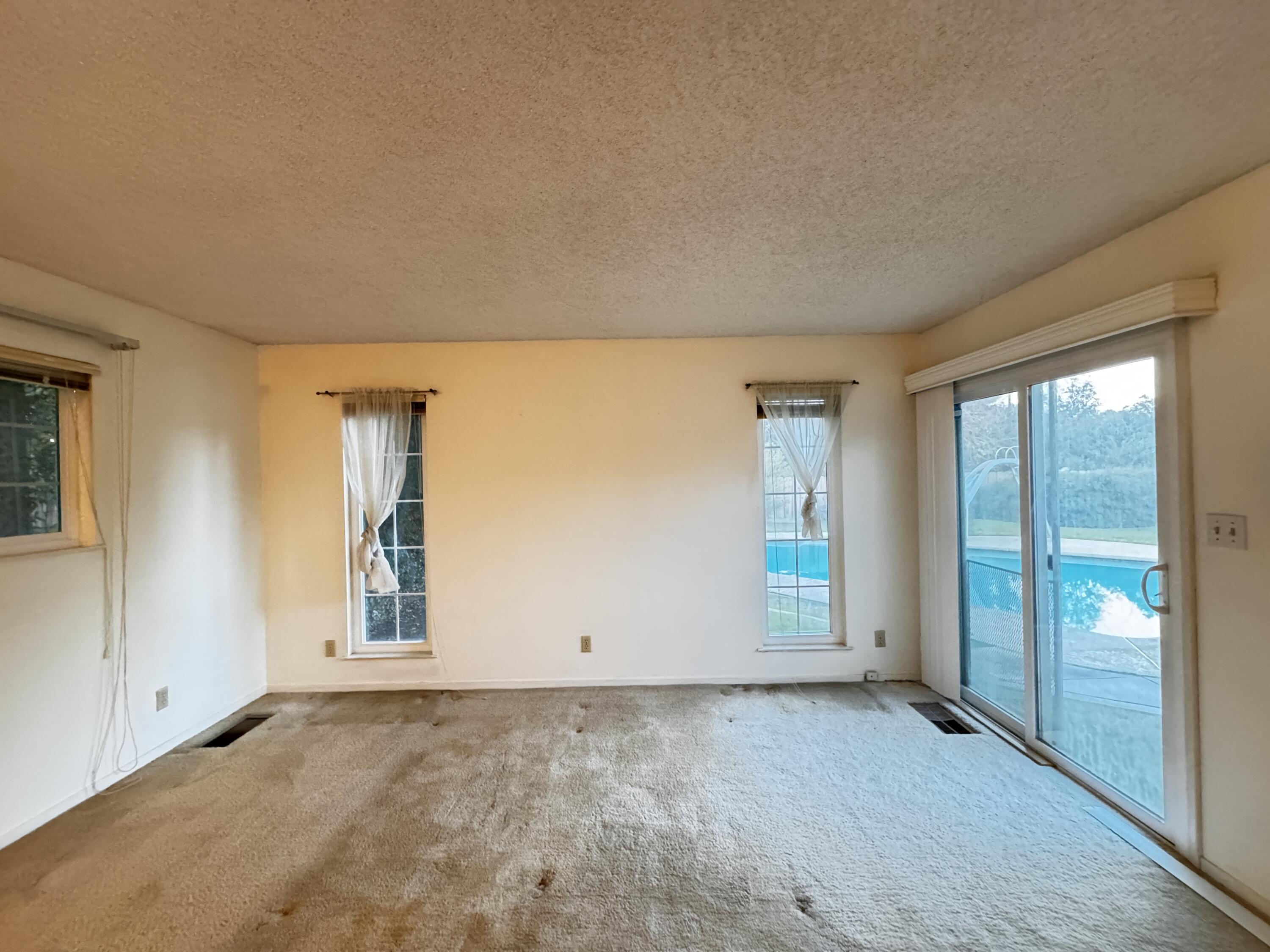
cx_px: 635
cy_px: 476
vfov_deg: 85.7
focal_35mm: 14
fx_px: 514
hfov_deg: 102.1
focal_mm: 2.22
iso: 1250
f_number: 2.2
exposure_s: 1/60
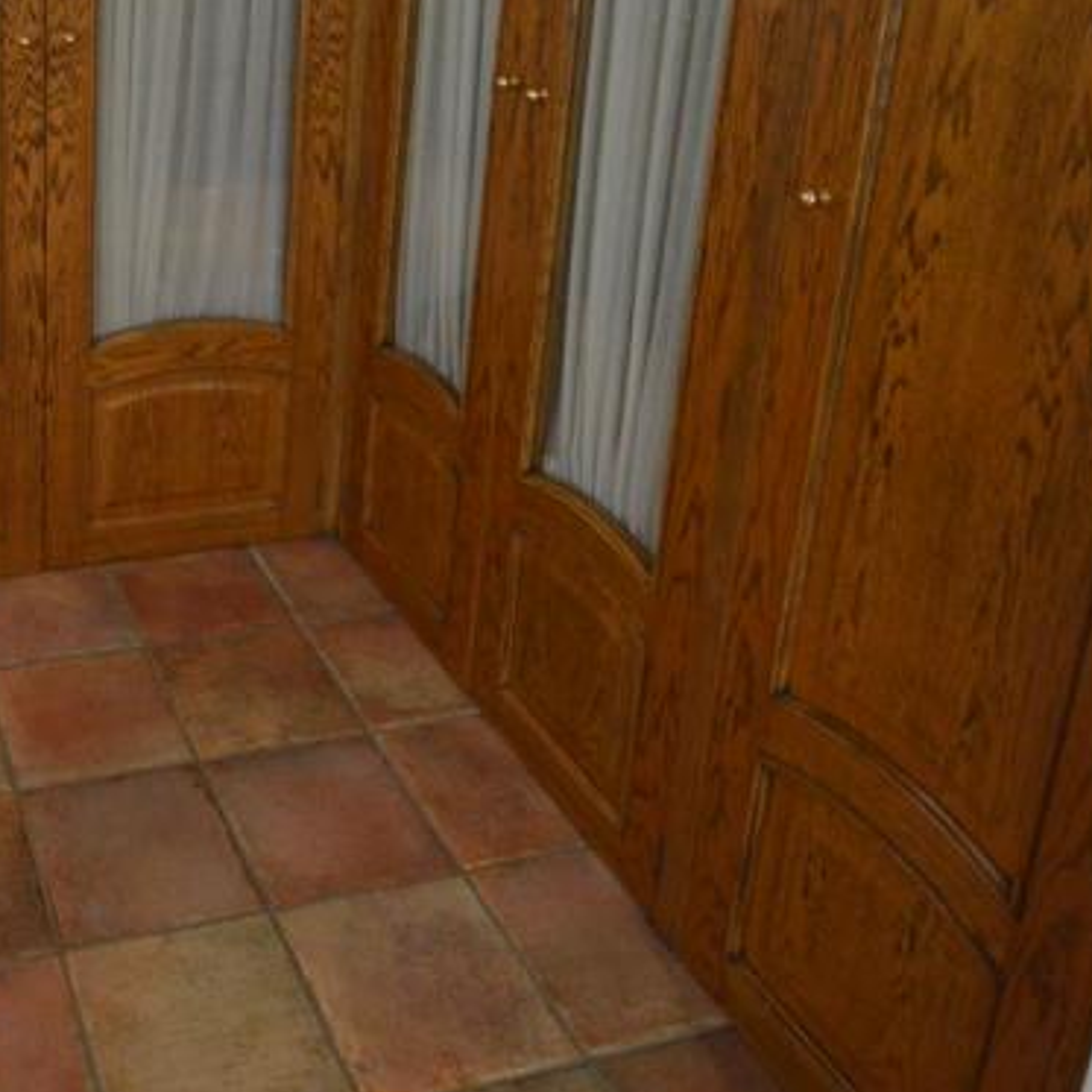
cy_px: 121
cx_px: 59
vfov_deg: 43.4
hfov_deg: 42.3
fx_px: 1249
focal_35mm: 35
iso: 1800
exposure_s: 1/60
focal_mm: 10
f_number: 4
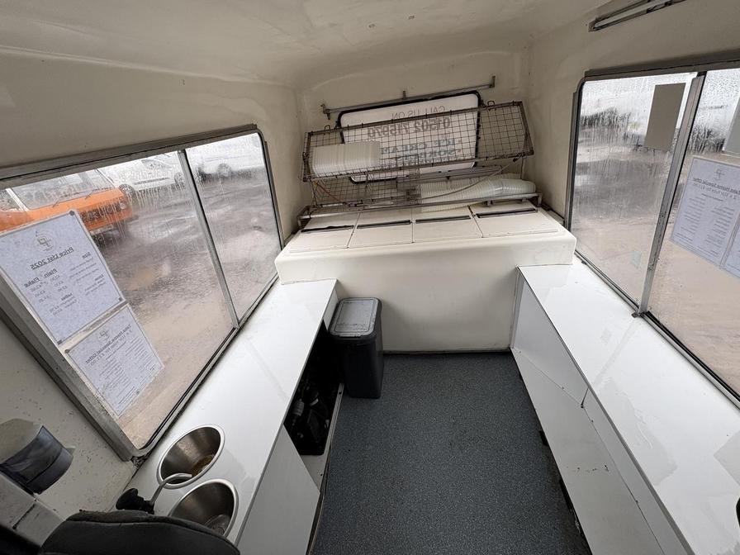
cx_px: 370
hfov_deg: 102.1
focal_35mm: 14
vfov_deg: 85.7
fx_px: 299
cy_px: 278
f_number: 2.2
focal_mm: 2.22
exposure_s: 1/99
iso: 50
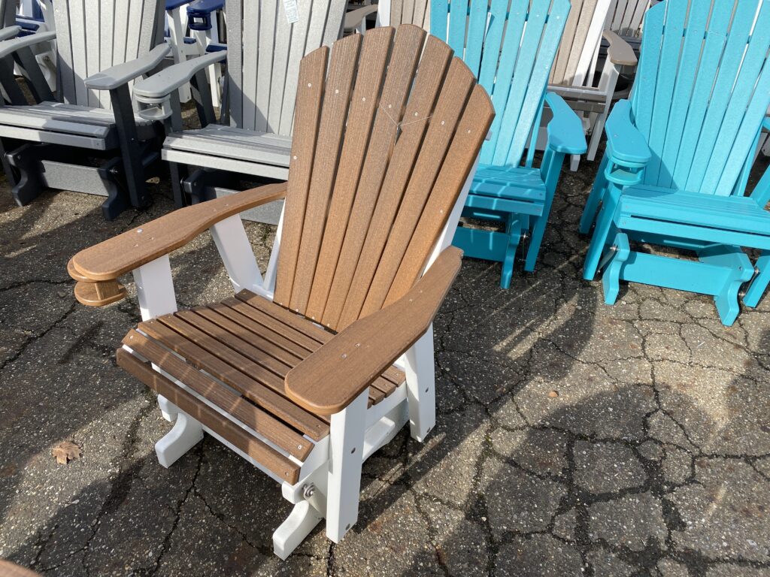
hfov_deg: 67.3
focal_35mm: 26
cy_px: 288
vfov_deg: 53.1
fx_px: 578
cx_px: 385
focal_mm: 4.25
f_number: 1.8
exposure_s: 1/1927
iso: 32
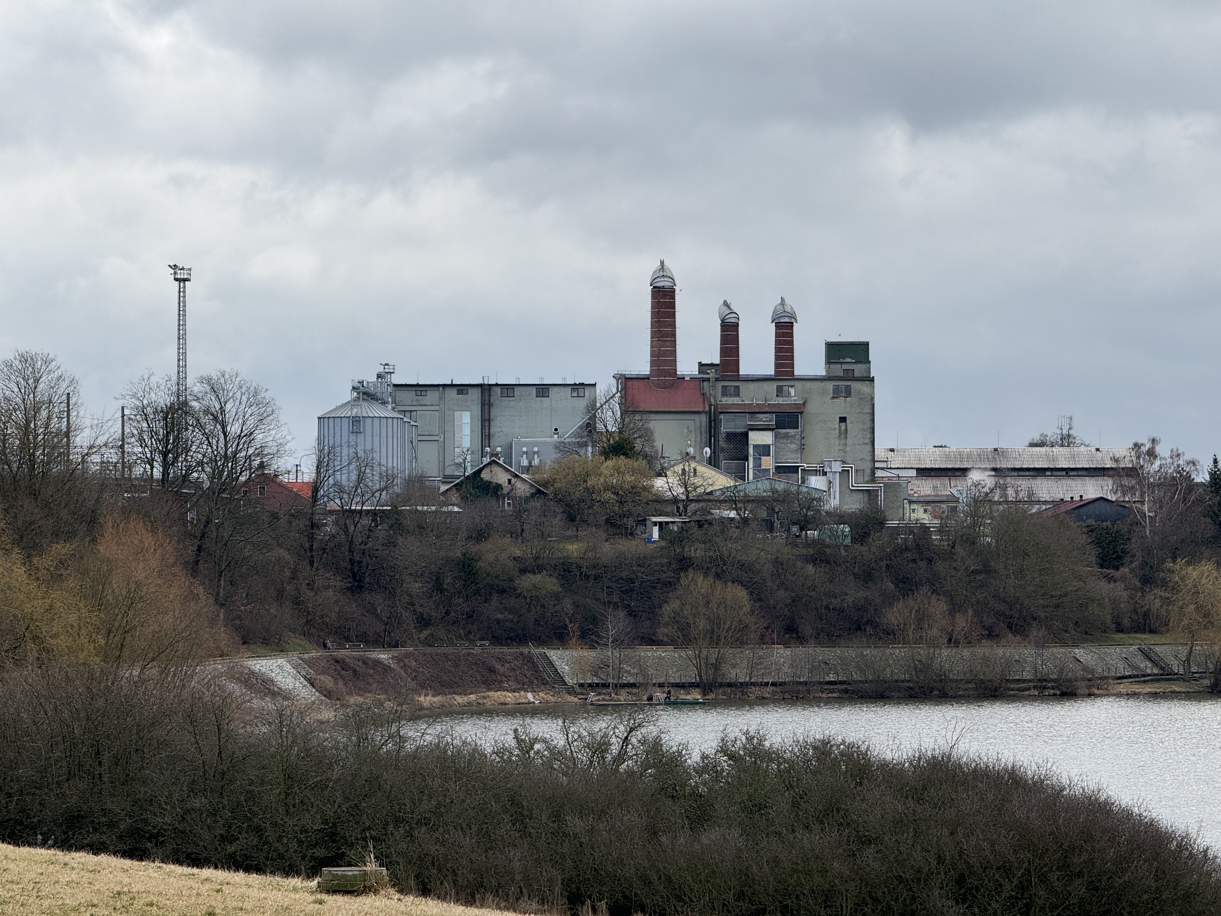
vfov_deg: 12.3
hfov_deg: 16.4
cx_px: 610
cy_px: 458
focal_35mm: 120
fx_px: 4233
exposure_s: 1/914
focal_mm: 15.66
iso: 50
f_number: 2.8
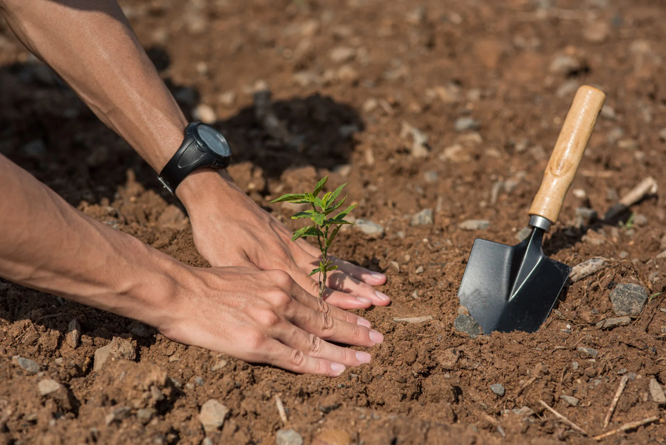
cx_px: 333
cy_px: 222
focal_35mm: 85
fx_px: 1573
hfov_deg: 23.9
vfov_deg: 16.1
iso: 100
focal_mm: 85
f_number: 2.8
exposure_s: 1/3200
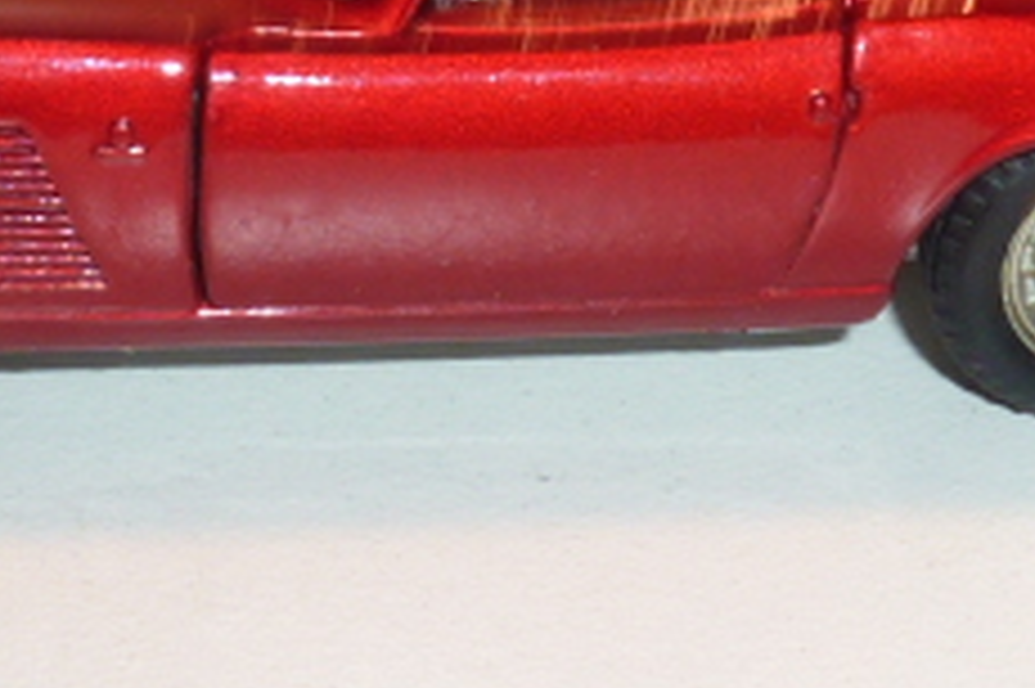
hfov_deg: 10.6
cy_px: 76
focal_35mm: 194
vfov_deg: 7.1
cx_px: 544
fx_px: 5573
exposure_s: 1/30
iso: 100
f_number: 4
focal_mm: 6.1
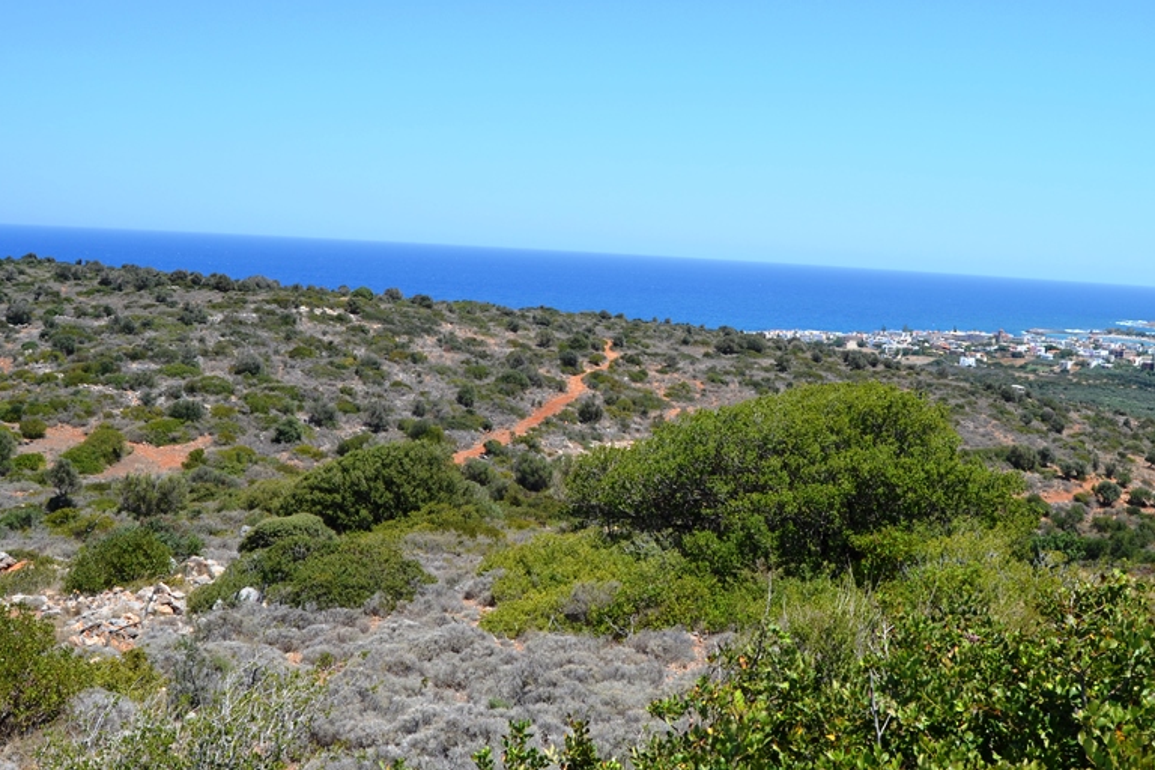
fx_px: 1155
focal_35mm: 36
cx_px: 609
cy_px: 390
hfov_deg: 53.1
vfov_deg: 36.9
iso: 100
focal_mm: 18
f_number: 8
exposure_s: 1/250
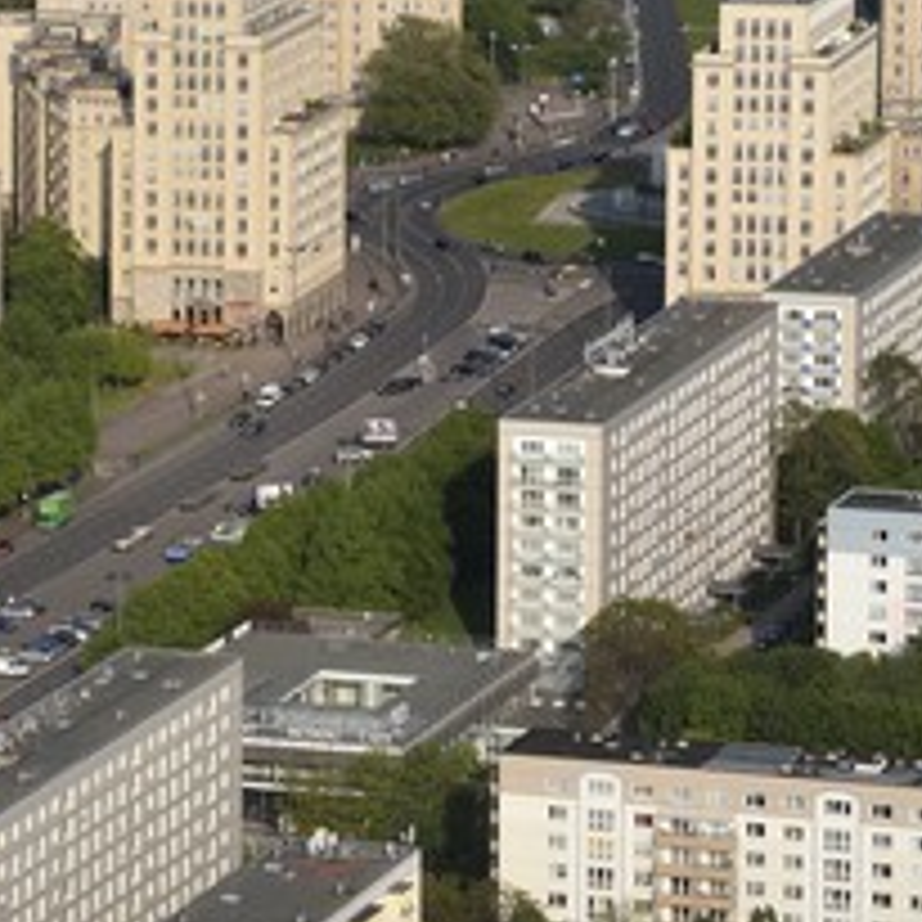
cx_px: 90
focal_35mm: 278
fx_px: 8377
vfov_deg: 6.3
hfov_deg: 6.3
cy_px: 364
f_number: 9
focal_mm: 160
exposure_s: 1/200
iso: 200
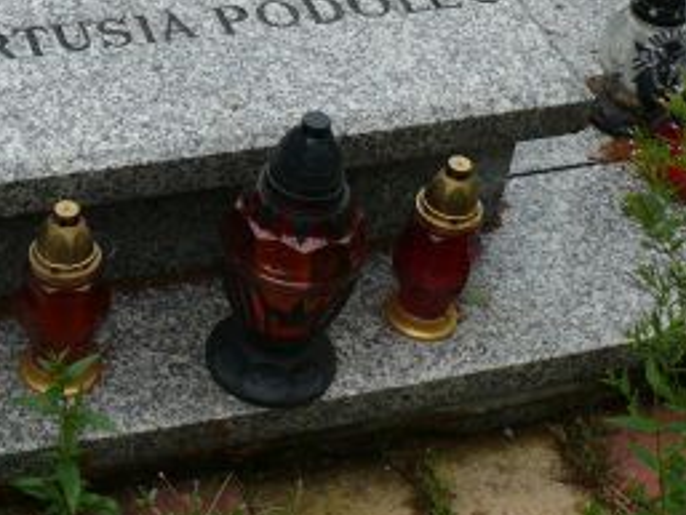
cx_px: 157
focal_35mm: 87
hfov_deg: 22.3
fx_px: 1725
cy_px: -64
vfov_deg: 16.4
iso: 100
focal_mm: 7.4
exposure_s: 1/125
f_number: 4
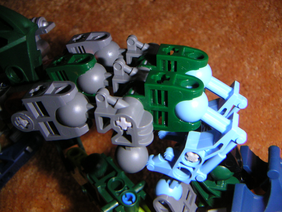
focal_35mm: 39
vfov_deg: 36.8
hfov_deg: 47.9
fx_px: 318
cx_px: 141
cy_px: 106
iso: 200
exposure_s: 1/45
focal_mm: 5.1
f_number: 6.7
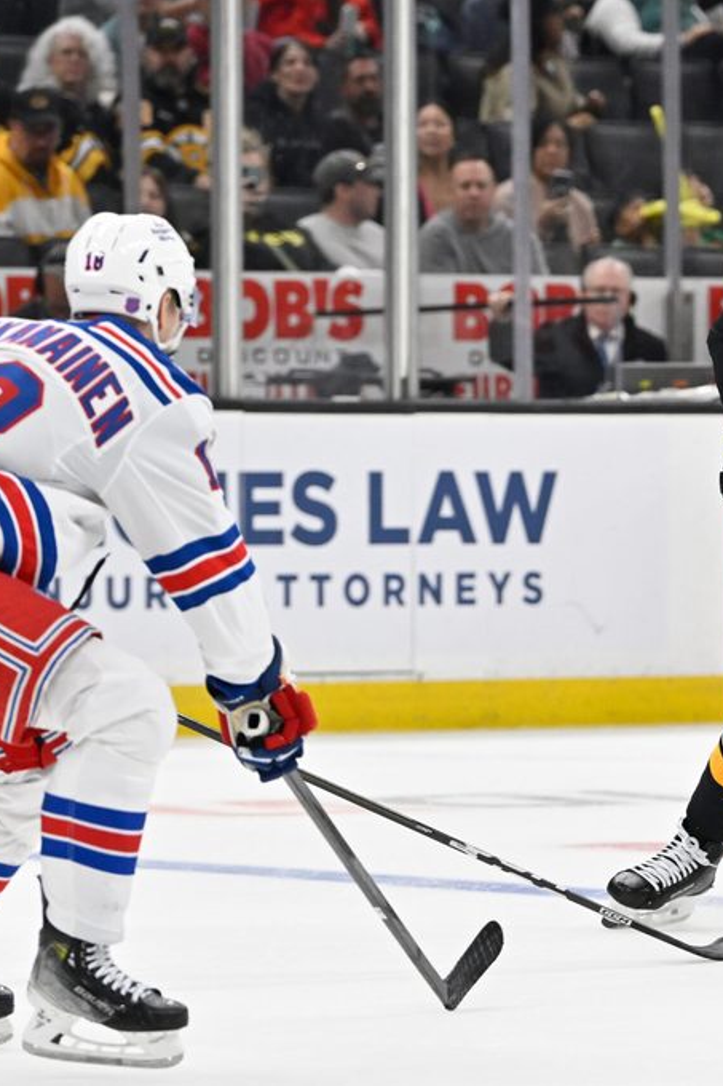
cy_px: 542
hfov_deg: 5.7
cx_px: 616
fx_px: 7263
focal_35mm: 241
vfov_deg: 8.5
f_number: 4
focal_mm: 160
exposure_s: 1/2000
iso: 2500
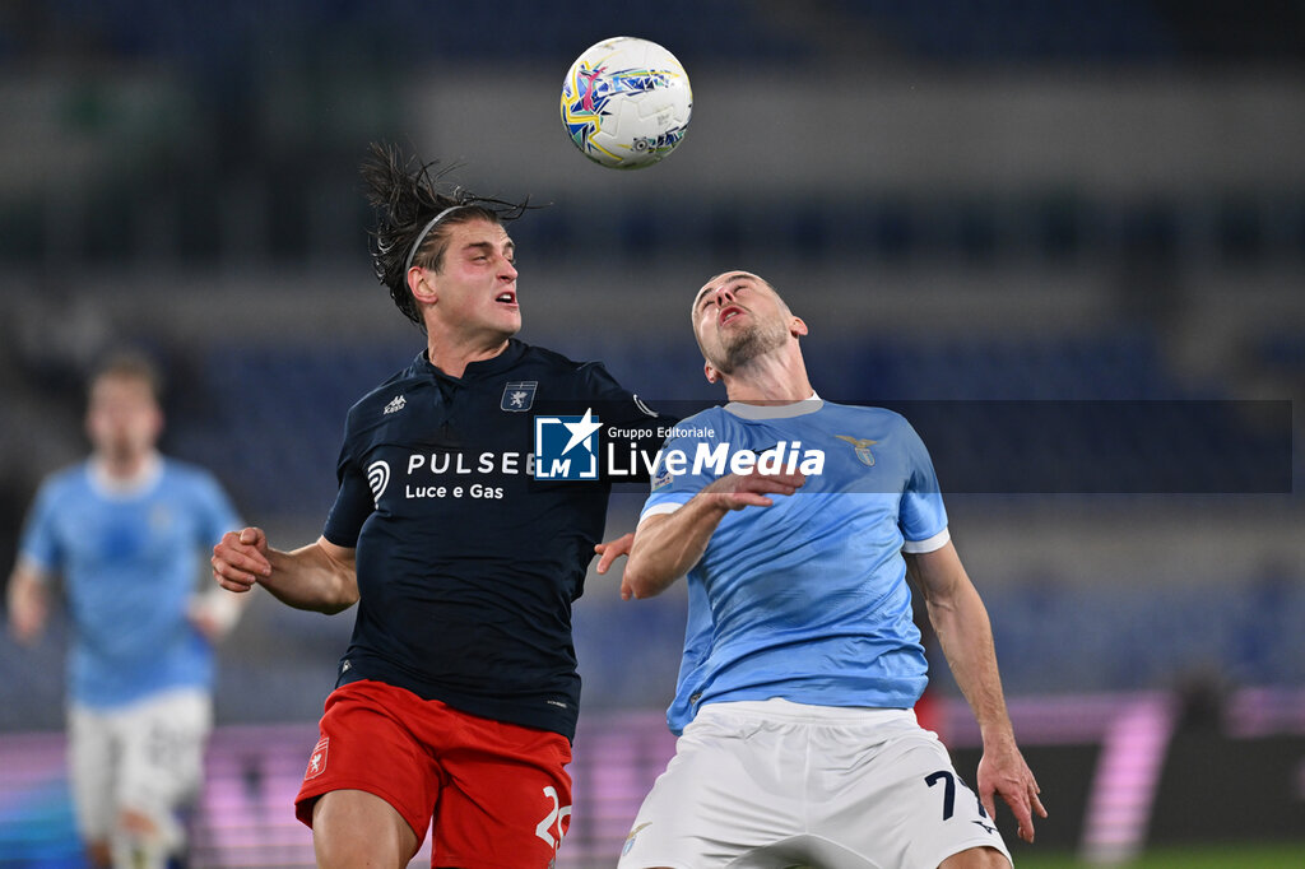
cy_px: 434
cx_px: 652
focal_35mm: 400
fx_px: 14495
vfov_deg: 3.4
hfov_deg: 5.2
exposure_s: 1/2000
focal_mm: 400
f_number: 3.2
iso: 1600
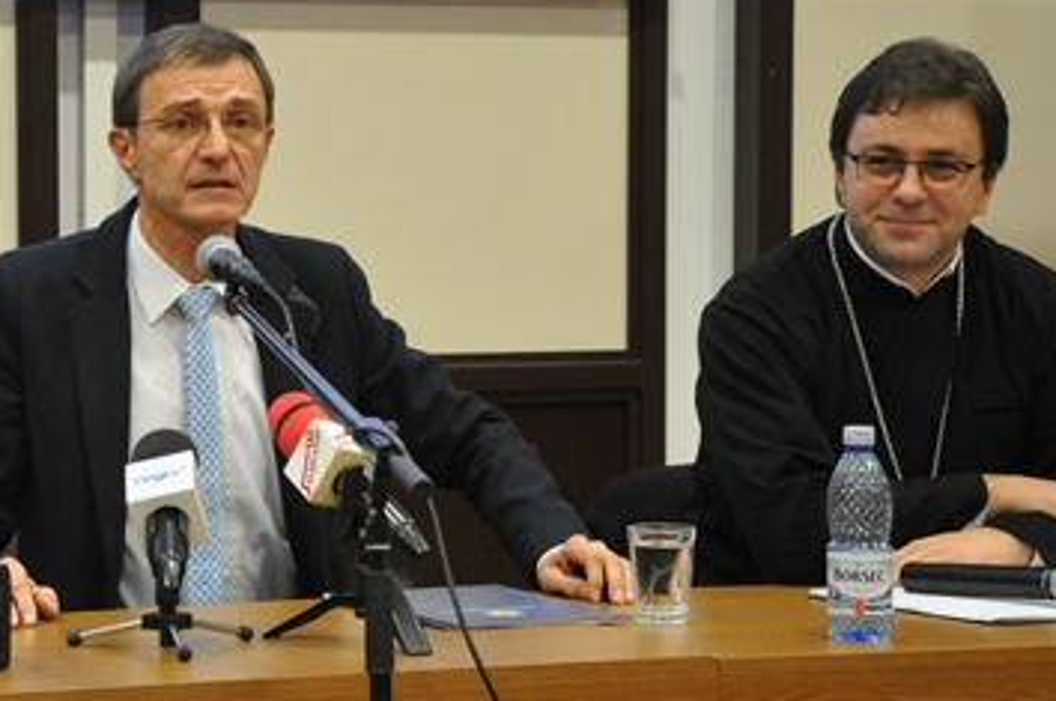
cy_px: 356
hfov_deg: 16.7
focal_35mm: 122
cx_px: 164
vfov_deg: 11.2
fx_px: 3571
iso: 1600
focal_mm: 45
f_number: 4.8
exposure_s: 1/25
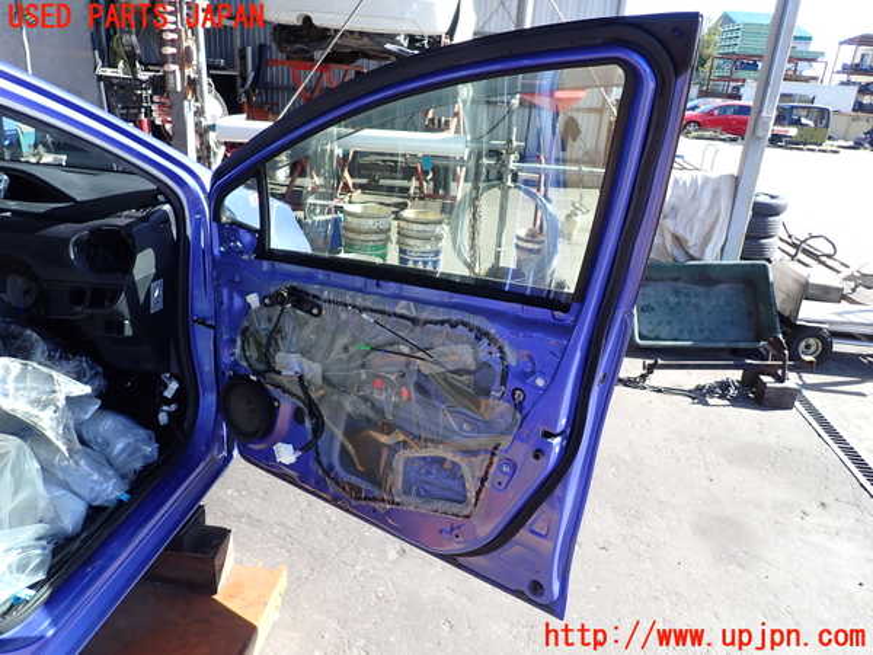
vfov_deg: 54.9
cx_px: 436
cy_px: 328
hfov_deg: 69.4
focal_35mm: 25
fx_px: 630
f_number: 2.8
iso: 100
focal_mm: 4.5
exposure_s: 1/250
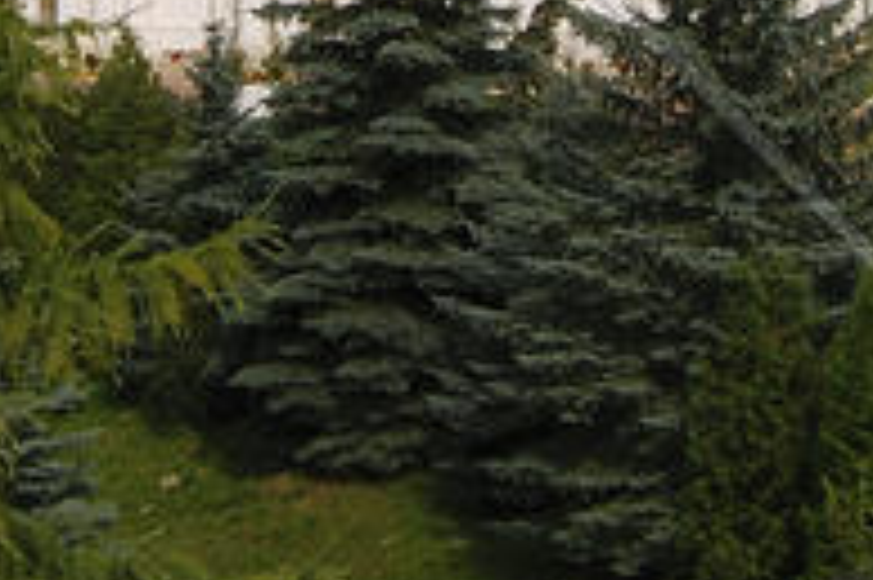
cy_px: -315
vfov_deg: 9.8
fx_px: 3271
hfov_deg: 15.2
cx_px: 299
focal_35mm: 135
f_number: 11
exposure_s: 1/320
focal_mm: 20
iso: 200
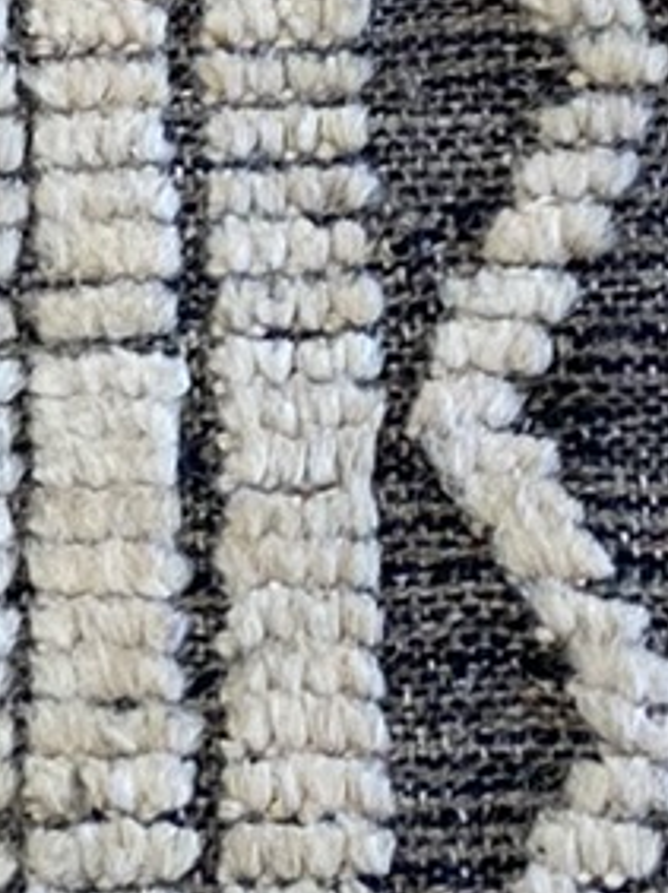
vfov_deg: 10.2
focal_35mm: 189
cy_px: -393
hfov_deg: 7.8
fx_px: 4870
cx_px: -3
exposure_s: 1/120
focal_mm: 4.25
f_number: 1.8
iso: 80
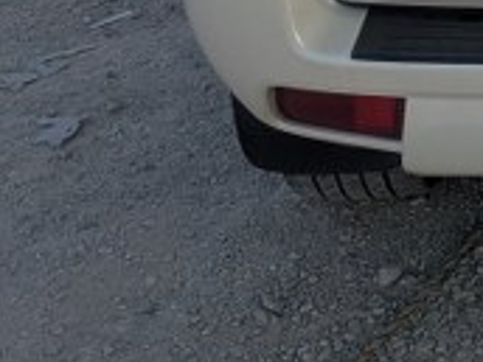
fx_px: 1619
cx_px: 934
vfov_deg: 11.0
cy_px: -477
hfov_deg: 14.4
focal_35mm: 116
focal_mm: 5.43
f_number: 1.89
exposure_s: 1/1481
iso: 47
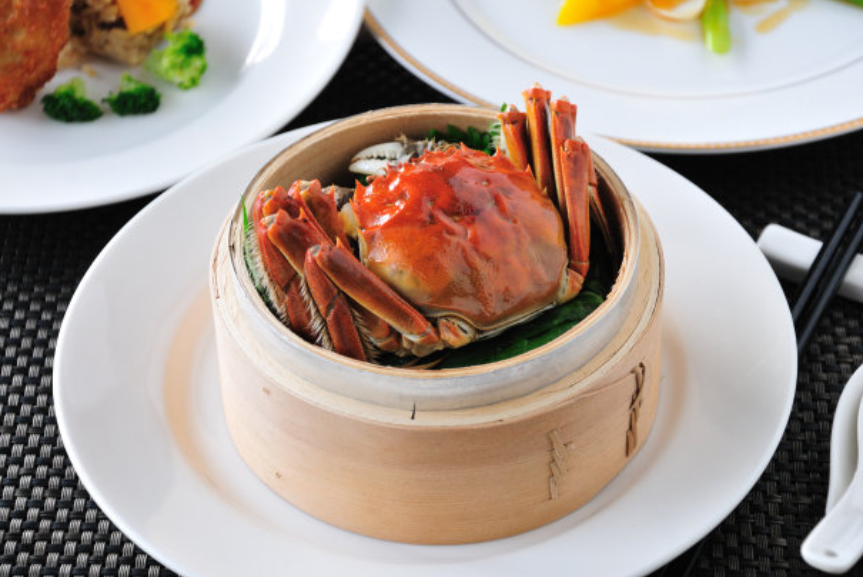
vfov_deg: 12.9
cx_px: 432
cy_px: 288
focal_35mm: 106
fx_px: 2542
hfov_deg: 19.3
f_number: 5.6
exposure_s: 1/25
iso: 200
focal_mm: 70
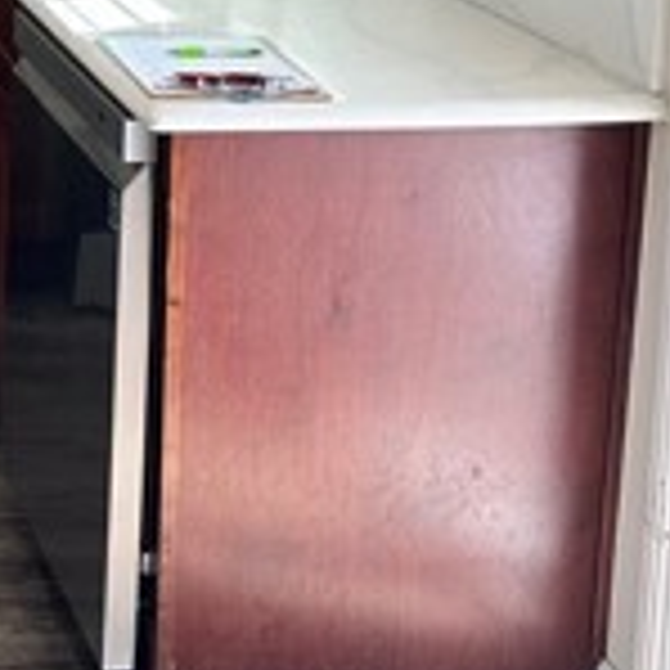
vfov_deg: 17.9
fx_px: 1993
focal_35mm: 91
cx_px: -333
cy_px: -198
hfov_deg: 17.2
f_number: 1.78
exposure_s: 1/120
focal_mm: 6.86
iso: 64
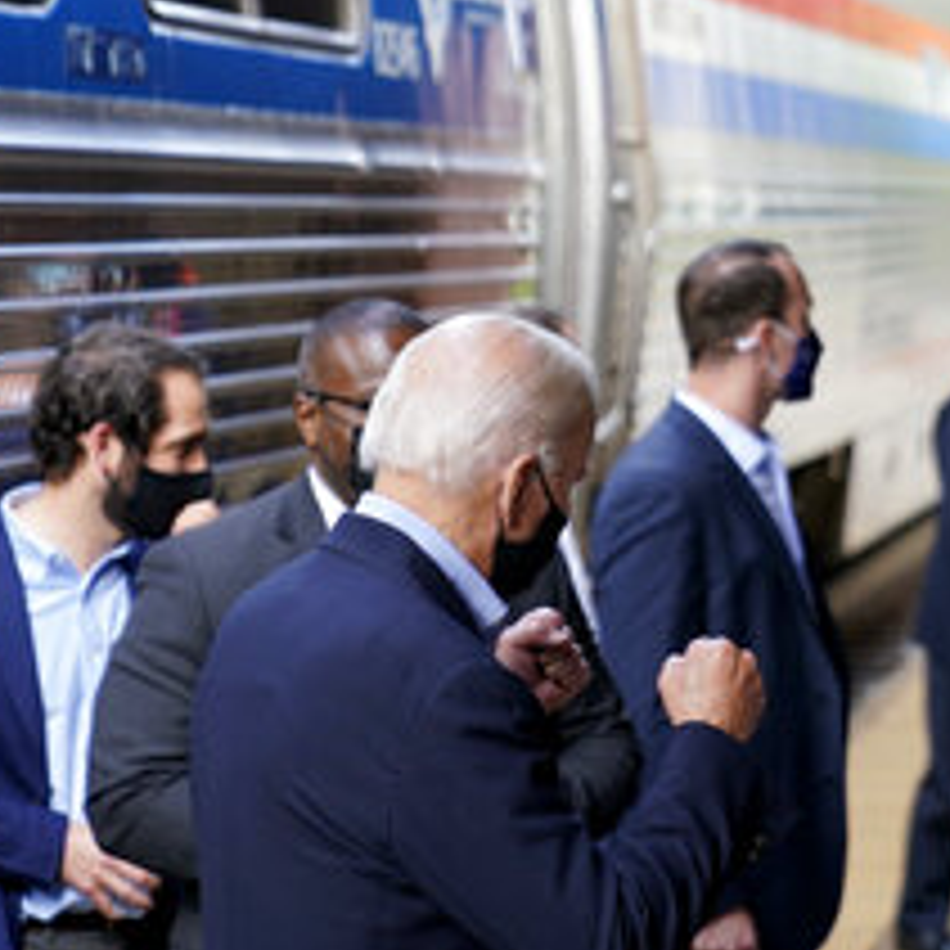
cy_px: 565
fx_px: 4471
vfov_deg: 12.1
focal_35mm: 144
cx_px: 833
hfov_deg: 12.1
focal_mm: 70
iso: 500
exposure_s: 1/500
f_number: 2.8
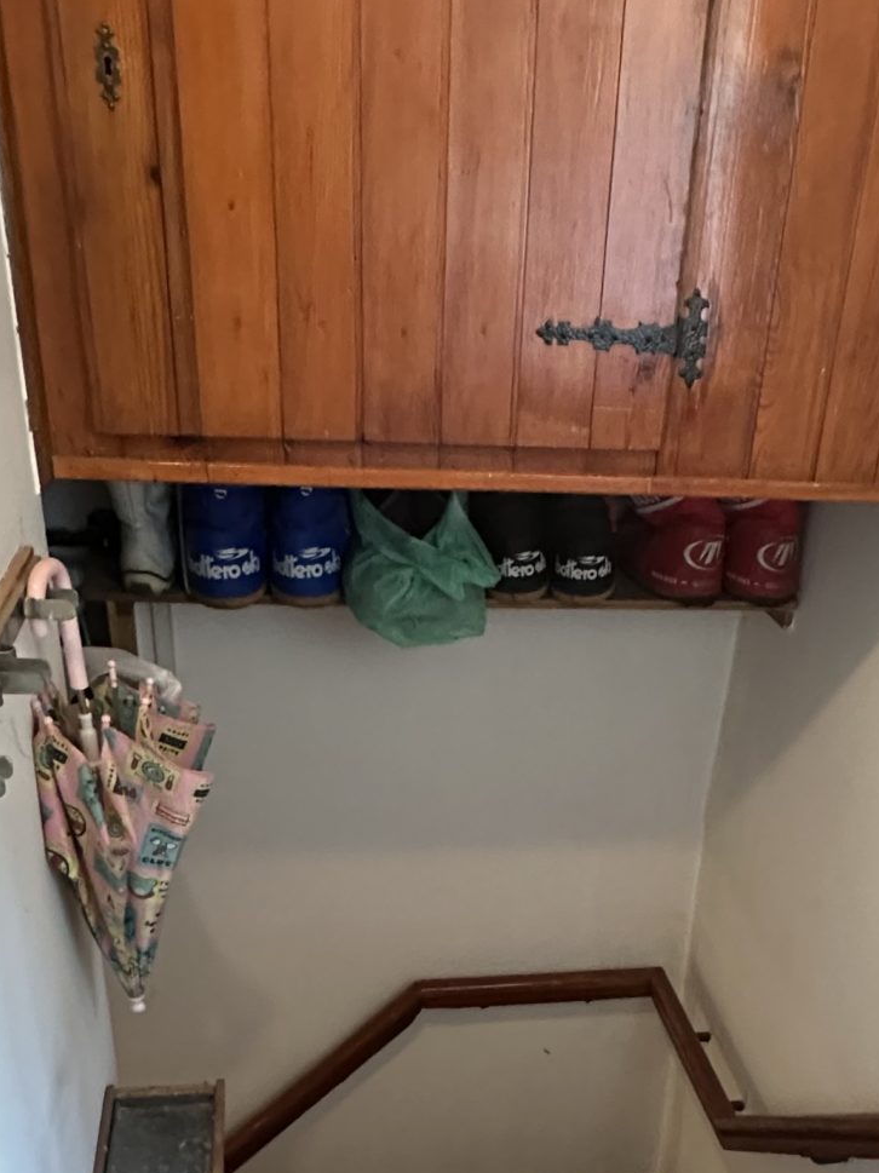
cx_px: 576
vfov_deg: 48.0
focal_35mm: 37
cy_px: 899
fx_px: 1254
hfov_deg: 38.3
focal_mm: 2.22
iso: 1000
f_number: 2.2
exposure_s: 1/50
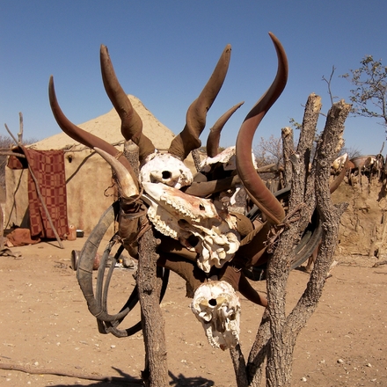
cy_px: 263
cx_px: 194
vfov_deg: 35.6
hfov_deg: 36.1
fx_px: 594
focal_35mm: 47
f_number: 3.2
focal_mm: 8.2
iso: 50
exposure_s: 1/1250
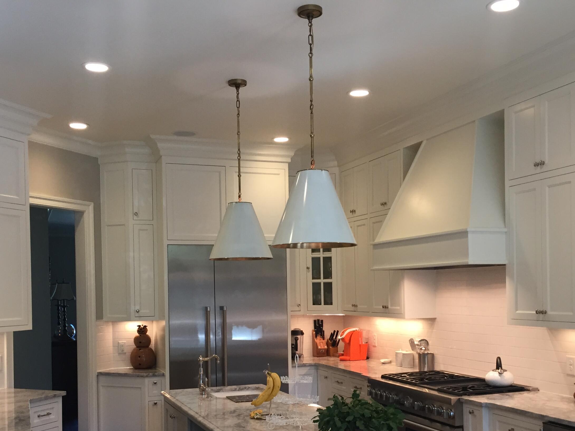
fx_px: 664
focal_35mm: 40
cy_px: 295
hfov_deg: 46.8
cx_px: 290
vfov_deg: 35.5
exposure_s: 1/30
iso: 50
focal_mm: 4.15
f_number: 2.2
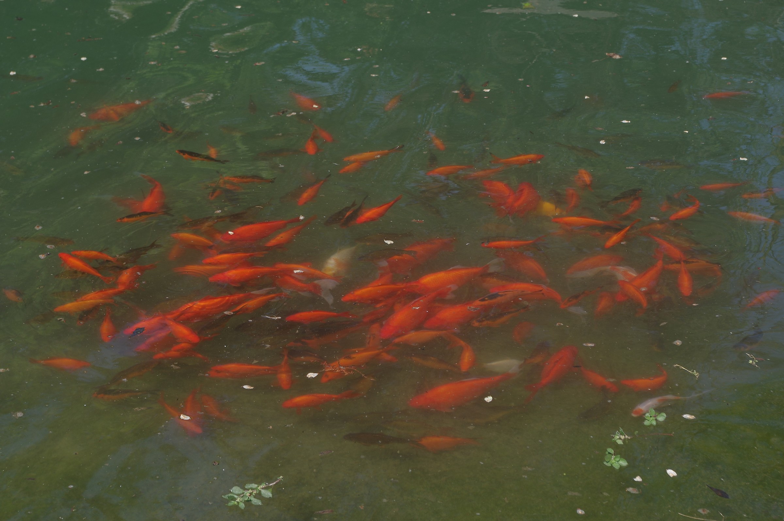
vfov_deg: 16.6
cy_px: 260
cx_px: 392
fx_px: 1784
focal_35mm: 82
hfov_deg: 24.8
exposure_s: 1/100
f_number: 11
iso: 100
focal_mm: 55
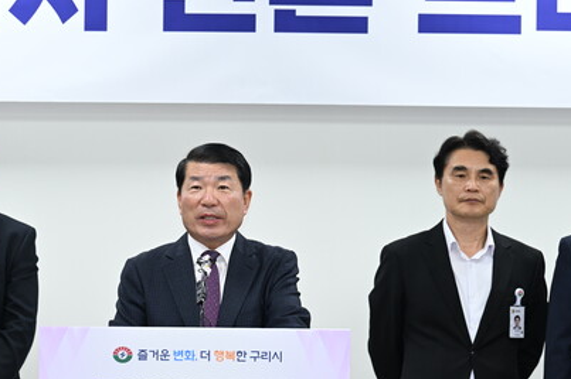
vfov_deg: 4.6
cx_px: 222
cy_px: 168
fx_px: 4723
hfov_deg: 6.9
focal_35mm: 298
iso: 1000
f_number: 5.6
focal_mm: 200
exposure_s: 1/125
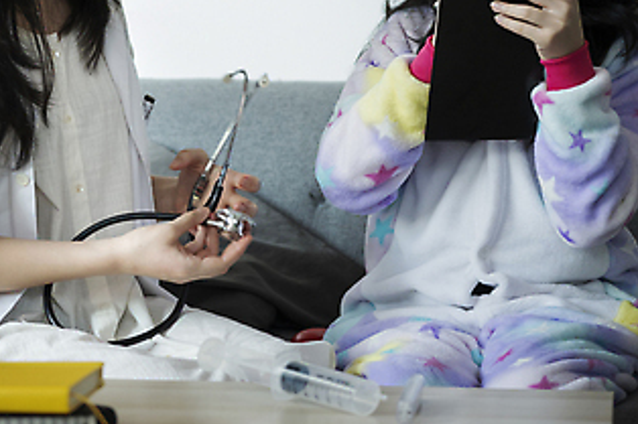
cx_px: 181
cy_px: 39
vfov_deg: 15.7
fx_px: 1523
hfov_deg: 23.5
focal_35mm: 86
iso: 800
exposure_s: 1/60
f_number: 2.8
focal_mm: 45
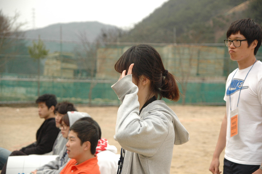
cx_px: 131
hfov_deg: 27.0
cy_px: 87
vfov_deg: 18.1
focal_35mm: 75
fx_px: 545
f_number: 2.8
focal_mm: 50
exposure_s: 1/3200
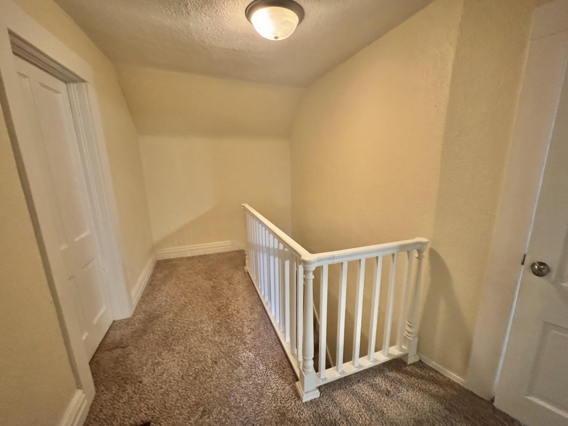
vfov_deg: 81.7
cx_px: 298
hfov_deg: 98.1
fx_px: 246
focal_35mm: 15
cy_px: 221
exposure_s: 1/60
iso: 1250
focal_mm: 2.22
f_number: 2.2
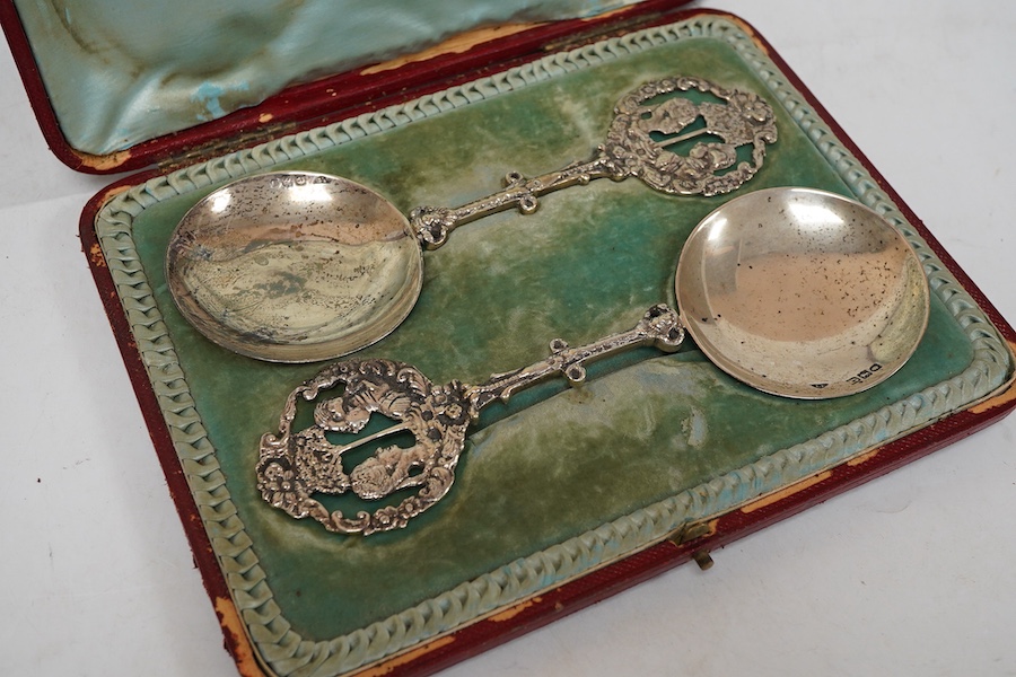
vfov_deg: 29.9
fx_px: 1270
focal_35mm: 45
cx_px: 508
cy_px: 338
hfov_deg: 43.6
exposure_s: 1/125
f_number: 10
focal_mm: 30
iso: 1250
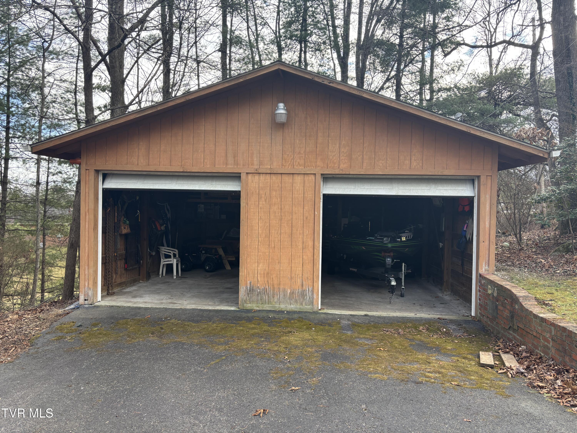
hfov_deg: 67.3
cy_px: 216
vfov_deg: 53.1
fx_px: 433
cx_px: 288
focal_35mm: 26
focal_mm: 5.96
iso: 50
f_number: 1.6
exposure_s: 1/251
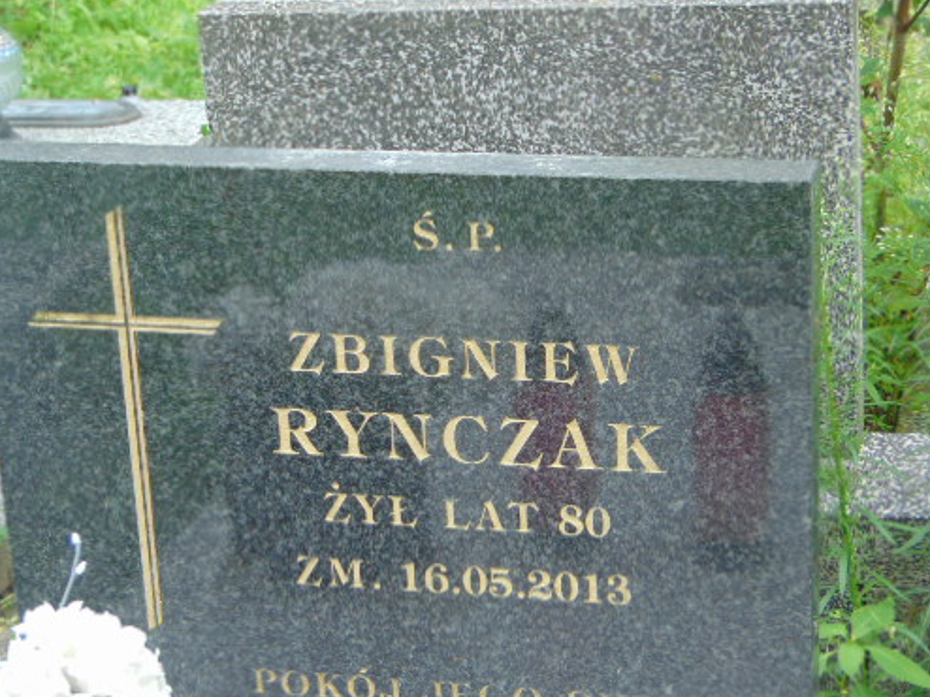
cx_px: 503
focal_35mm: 92
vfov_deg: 16.0
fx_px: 2470
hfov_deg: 21.3
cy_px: 428
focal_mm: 12.8
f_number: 3.7
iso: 80
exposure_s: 1/80
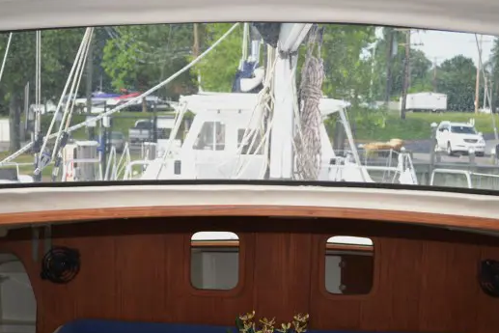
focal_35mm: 52
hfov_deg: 38.2
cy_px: 194
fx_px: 721
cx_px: 266
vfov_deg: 26.0
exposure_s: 1/160
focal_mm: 28
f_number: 4.5
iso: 100
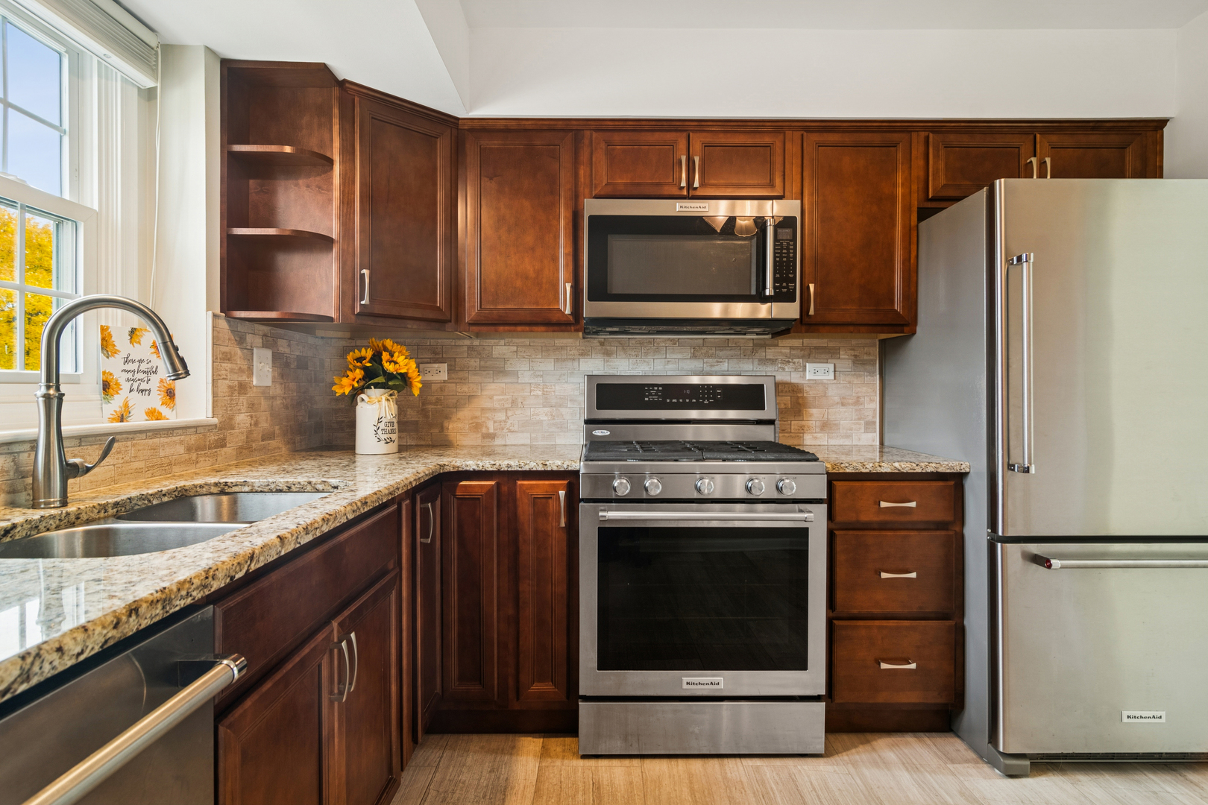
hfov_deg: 90.0
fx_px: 604
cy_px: 402
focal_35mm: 18
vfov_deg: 67.4
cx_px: 604
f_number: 8
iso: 200
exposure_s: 1/8
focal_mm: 12
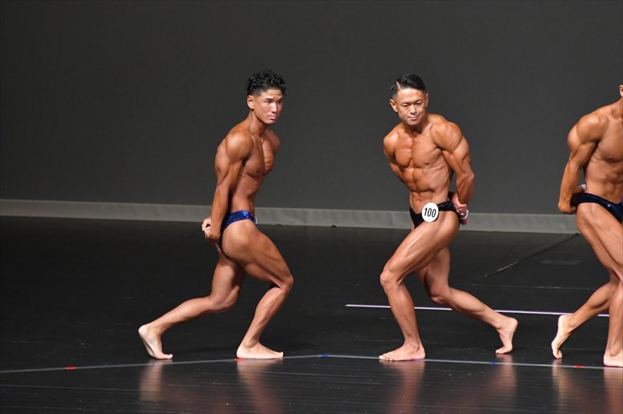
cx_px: 312
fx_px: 5968
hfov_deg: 6.0
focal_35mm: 345
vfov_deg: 4.0
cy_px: 207
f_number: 5.6
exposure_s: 1/400
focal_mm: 230
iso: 5000
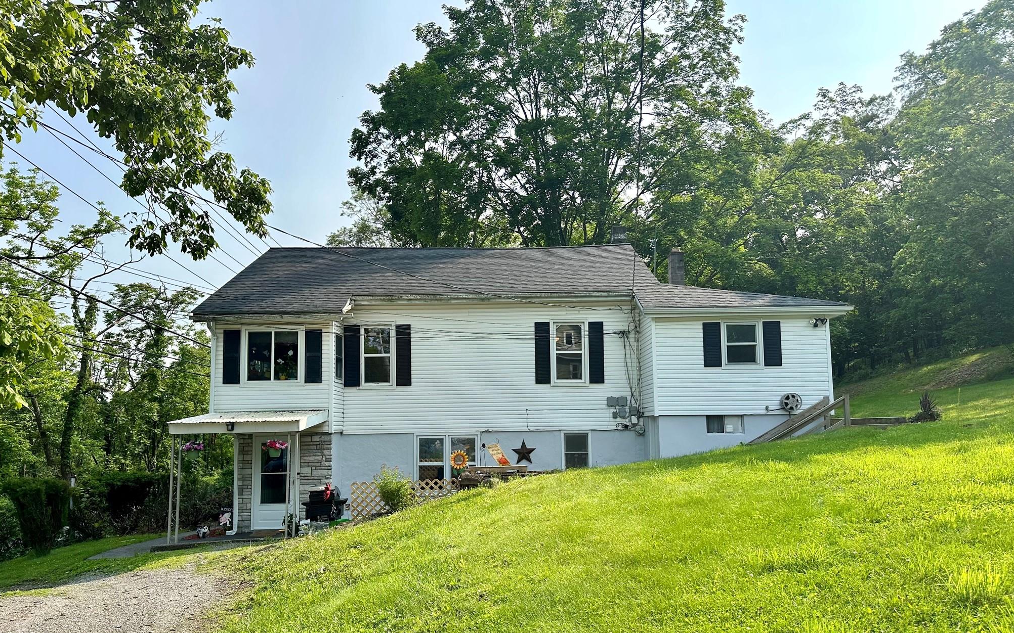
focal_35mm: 26
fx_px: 718
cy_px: 372
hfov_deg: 70.4
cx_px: 501
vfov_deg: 47.4
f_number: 1.78
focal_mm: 6.86
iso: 80
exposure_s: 1/2591
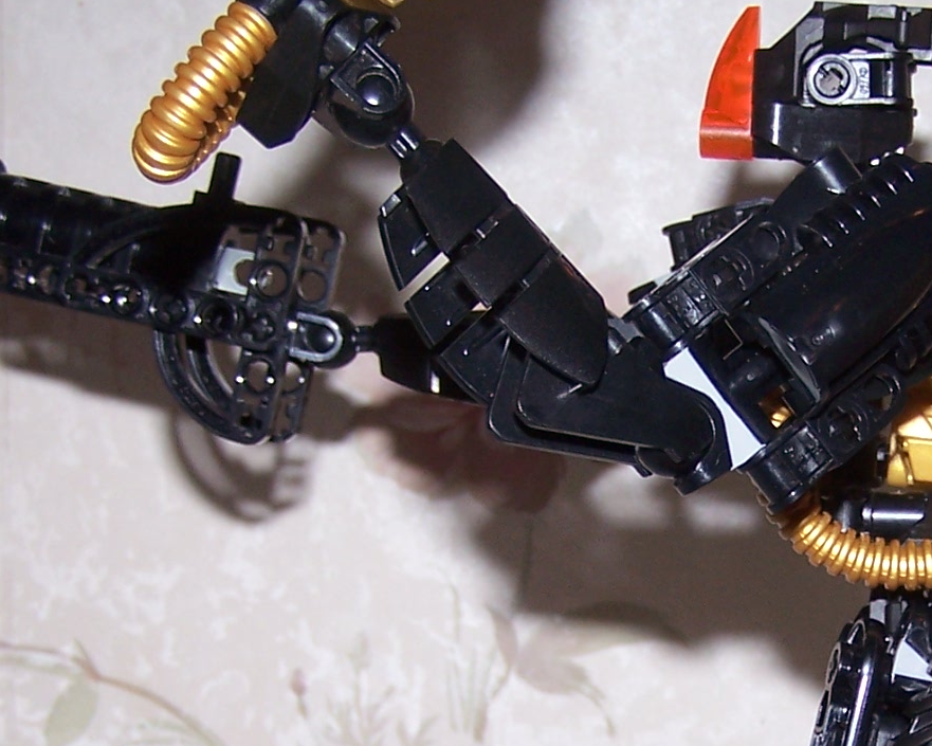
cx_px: 811
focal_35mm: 97
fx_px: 2676
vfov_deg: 15.7
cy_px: 668
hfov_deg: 19.4
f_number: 2.8
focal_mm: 6.3
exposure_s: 1/60
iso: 80
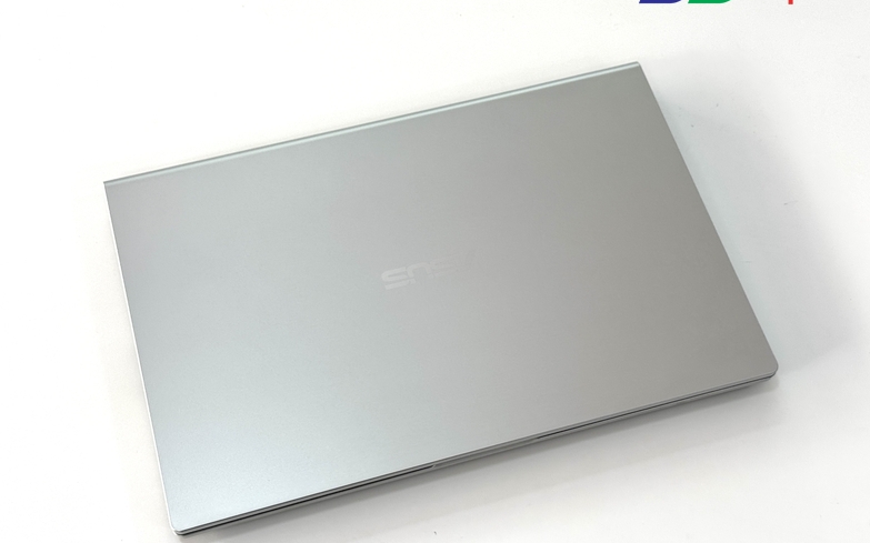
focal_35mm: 52
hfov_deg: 38.9
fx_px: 1233
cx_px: 427
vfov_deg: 24.9
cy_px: 279
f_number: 1.78
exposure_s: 1/250
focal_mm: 6.76
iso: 64
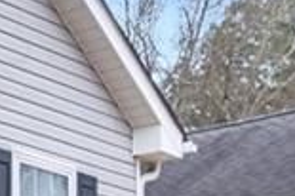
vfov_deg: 8.9
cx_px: -415
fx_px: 1187
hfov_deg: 11.6
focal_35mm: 145
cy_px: 397
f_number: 2.8
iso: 110
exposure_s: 1/40
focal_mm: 8.38
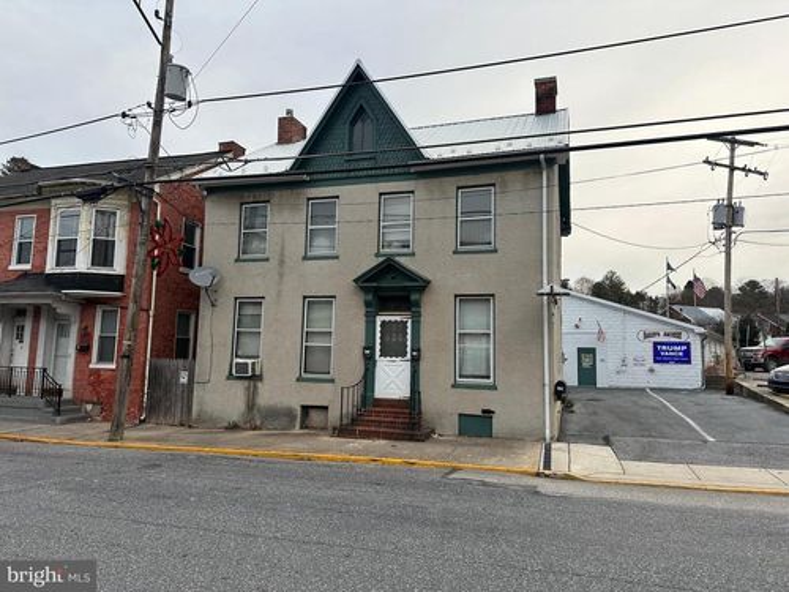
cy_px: 296
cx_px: 394
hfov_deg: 71.6
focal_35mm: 24
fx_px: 547
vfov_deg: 56.8
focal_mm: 6.86
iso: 80
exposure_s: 1/409
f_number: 1.78
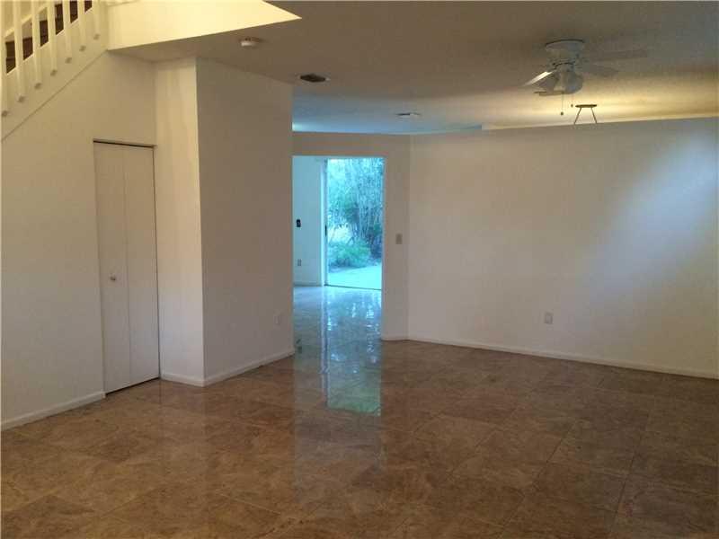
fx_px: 602
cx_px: 360
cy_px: 270
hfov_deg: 61.7
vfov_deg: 48.2
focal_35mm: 29
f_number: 2.2
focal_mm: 4.15
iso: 200
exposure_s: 1/30
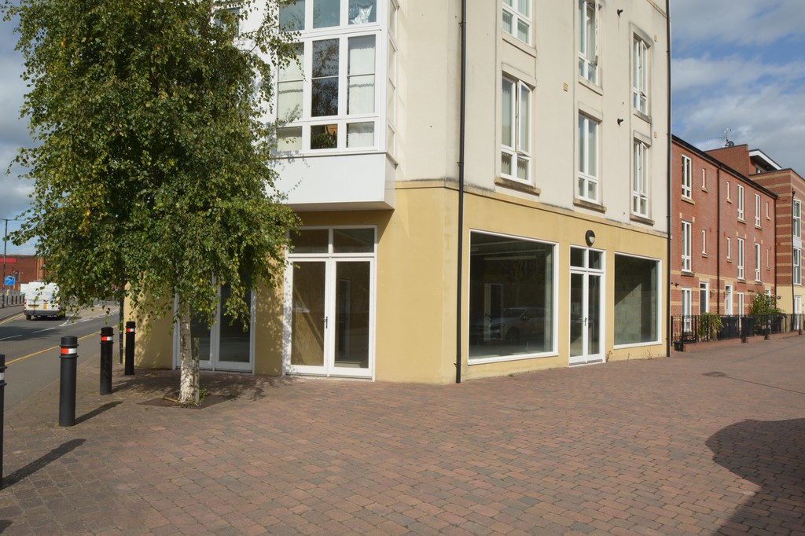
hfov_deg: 81.2
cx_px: 402
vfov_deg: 59.5
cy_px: 268
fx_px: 469
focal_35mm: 21
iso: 100
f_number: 11
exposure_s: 1/200
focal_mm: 14
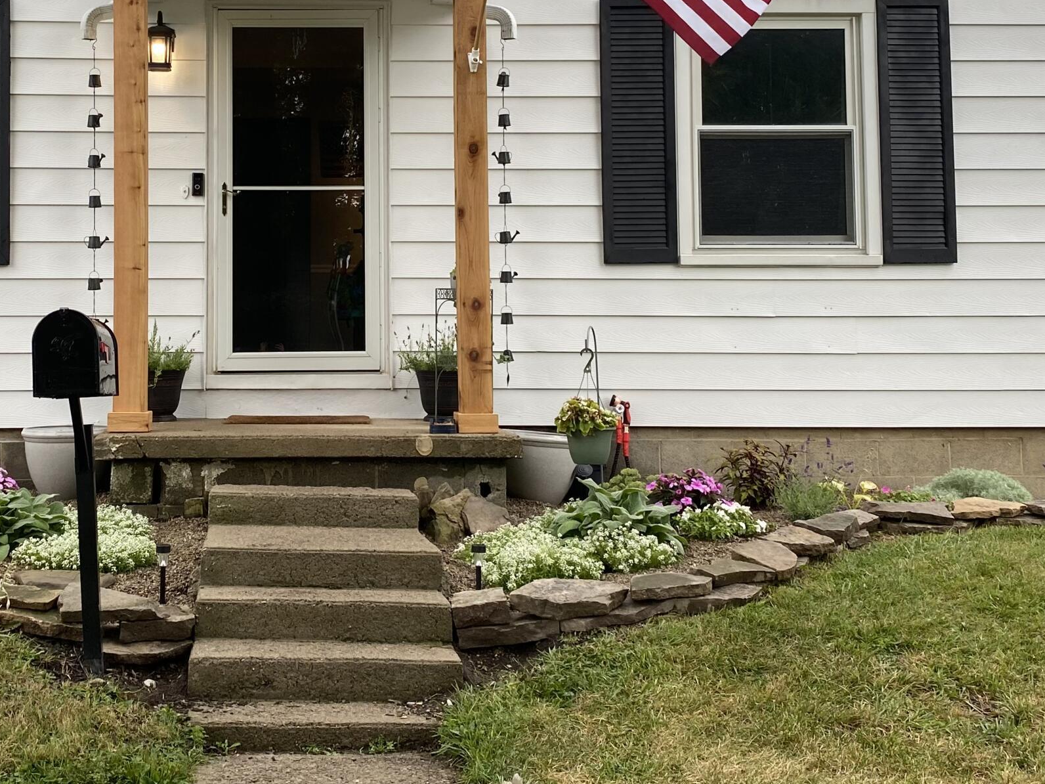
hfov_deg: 38.4
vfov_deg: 29.4
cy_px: 252
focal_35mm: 49
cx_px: 334
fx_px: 1479
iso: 32
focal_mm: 4.25
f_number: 1.8
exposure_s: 1/127
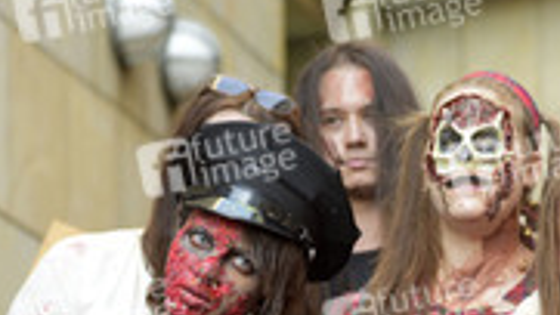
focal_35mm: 313
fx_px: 4650
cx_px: 444
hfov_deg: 6.9
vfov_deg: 3.9
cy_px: 392
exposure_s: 1/80
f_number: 4.5
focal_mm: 120
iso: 400
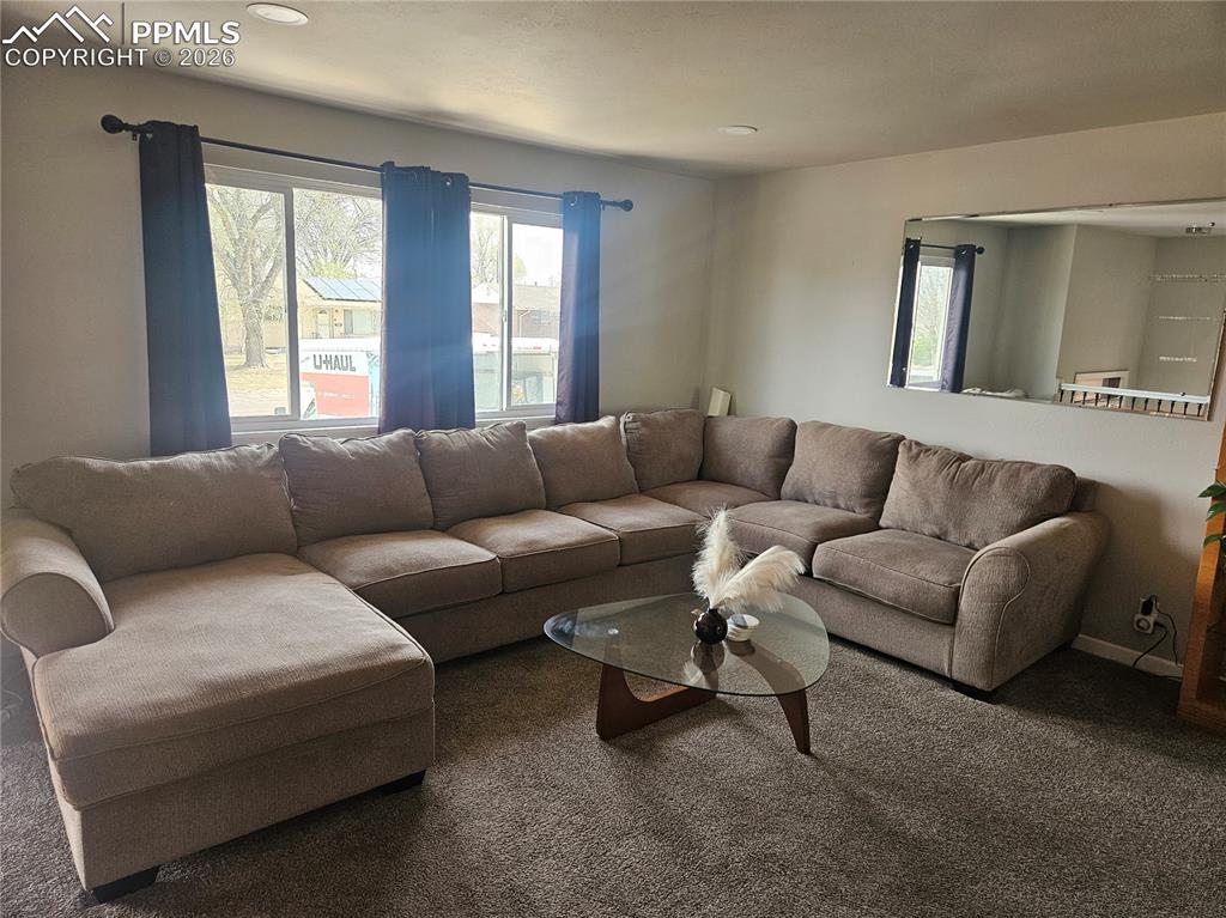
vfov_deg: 58.8
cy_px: 459
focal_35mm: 23
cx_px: 613
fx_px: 814
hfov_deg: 74.0
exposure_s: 1/207
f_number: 1.8
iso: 250
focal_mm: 5.4
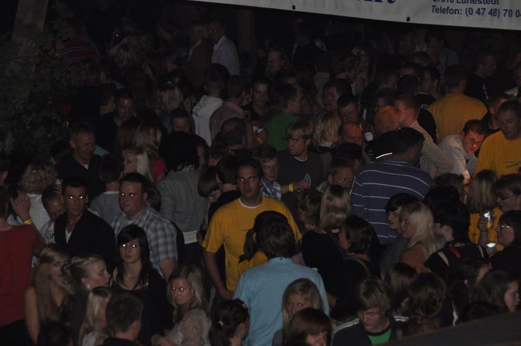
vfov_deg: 8.7
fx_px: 2276
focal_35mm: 158
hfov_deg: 13.1
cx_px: 260
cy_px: 173
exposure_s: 1/60
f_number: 6
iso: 800
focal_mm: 105
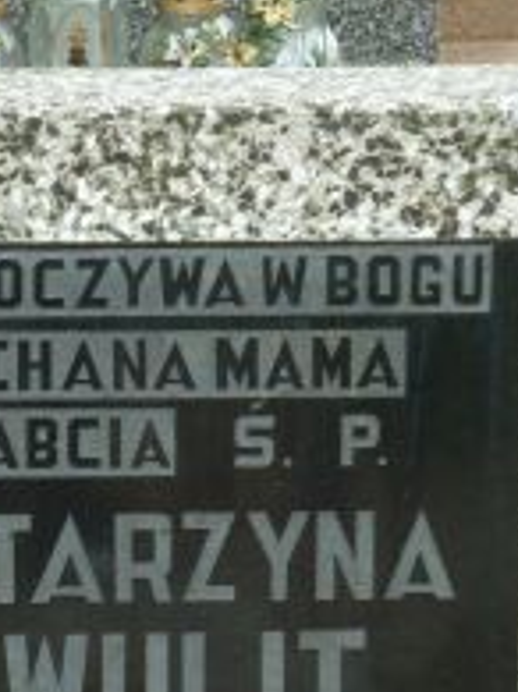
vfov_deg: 7.7
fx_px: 5113
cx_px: 78
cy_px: 635
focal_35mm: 256
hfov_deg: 5.8
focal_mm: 17
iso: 160
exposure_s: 1/50
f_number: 4.3
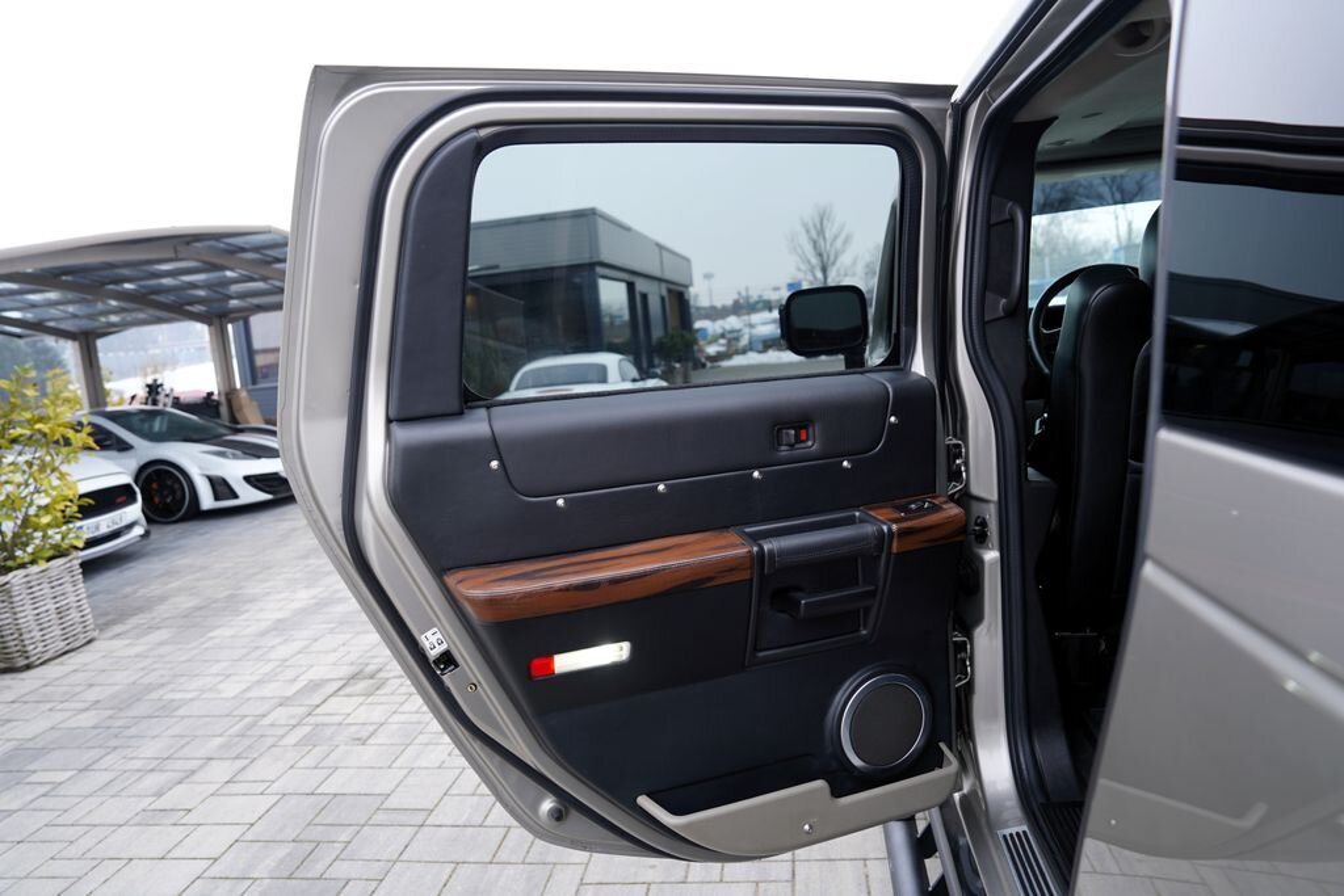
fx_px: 896
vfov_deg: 53.1
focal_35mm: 24
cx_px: 672
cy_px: 448
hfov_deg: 73.7
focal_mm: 24
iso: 100
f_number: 3.5
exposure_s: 1/50
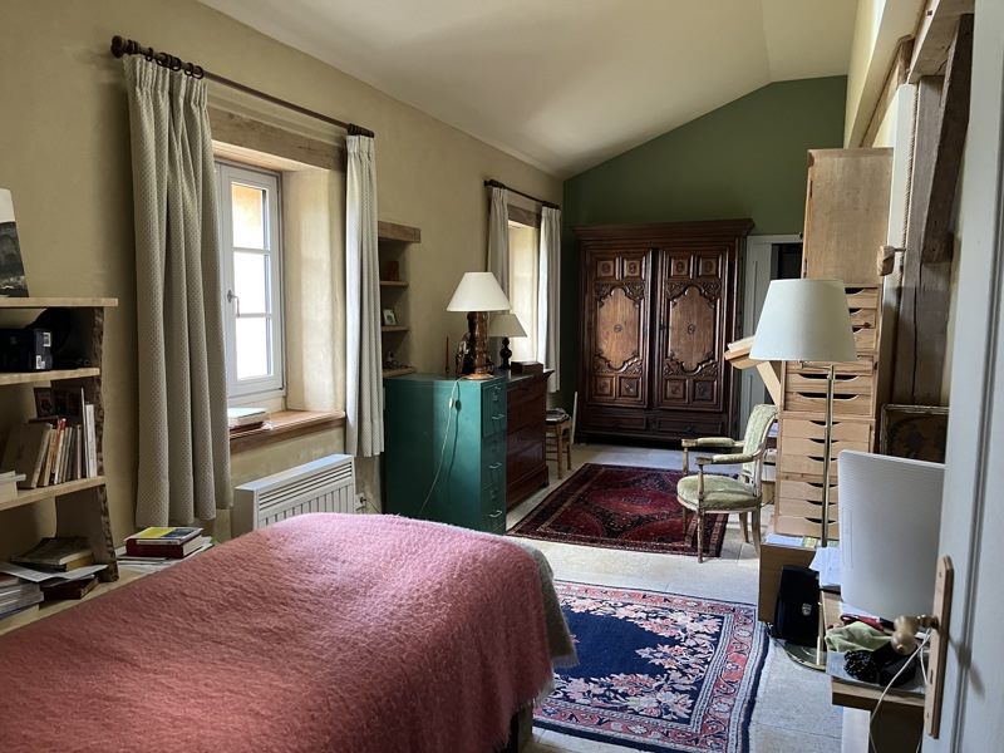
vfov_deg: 53.1
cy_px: 376
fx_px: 754
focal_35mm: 26
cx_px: 502
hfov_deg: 67.3
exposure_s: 1/49
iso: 400
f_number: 1.6
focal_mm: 5.1
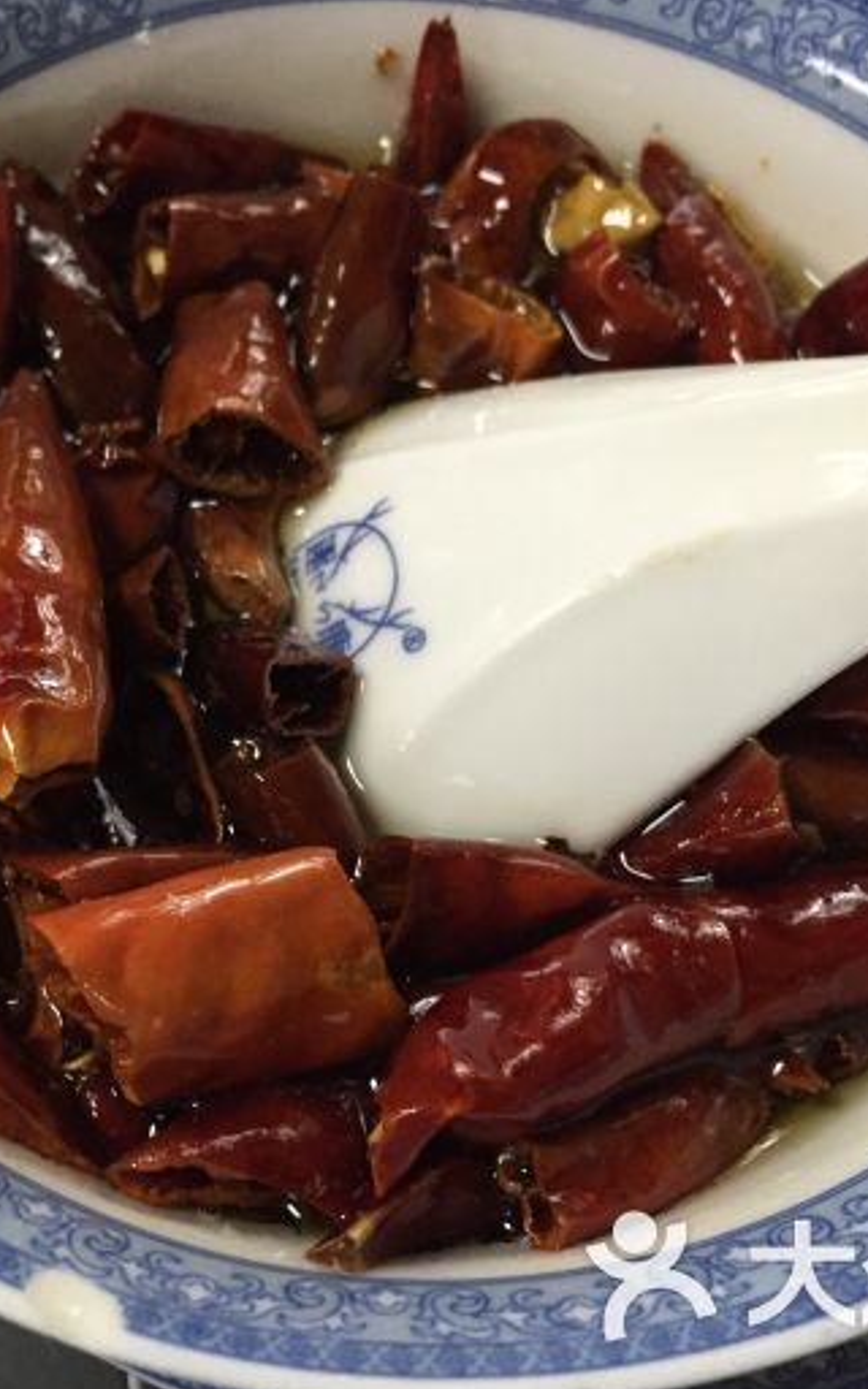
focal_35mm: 42
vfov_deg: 47.2
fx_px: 1590
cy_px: 704
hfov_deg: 30.4
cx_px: 317
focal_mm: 4.15
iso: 200
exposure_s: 1/30
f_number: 2.2
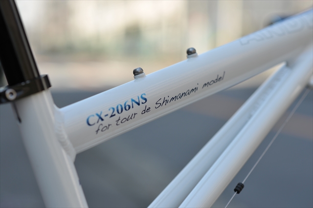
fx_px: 739
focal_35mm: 85
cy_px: 104
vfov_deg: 16.1
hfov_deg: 23.9
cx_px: 156
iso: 200
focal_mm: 85
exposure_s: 1/800
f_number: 3.5
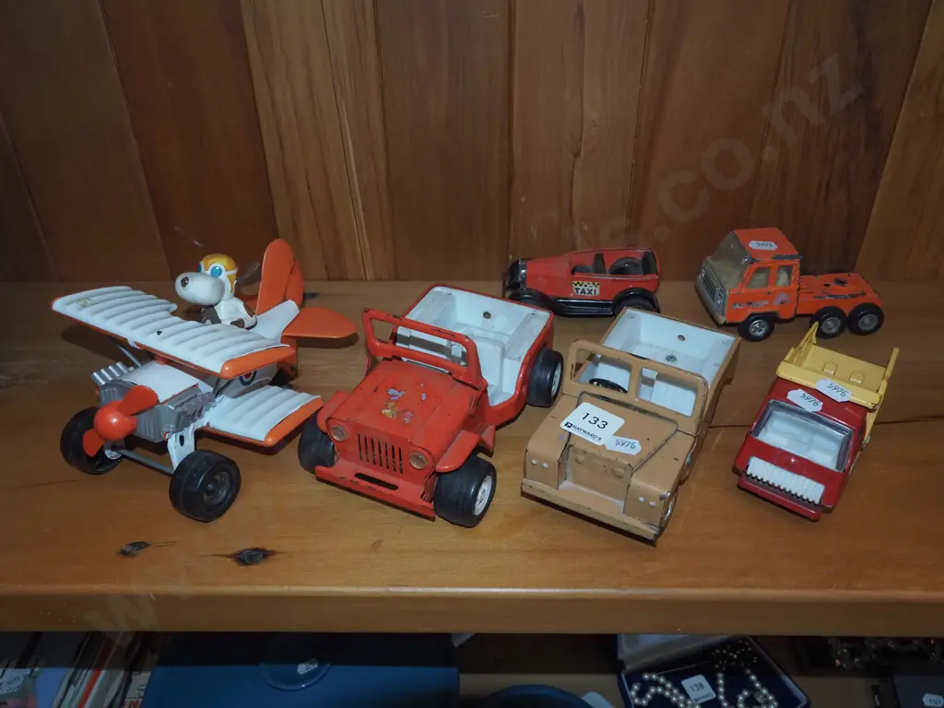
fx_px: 818
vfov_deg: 46.8
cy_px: 354
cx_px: 472
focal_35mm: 30
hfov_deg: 60.0
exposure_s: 1/160
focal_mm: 15
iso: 2500
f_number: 5.6
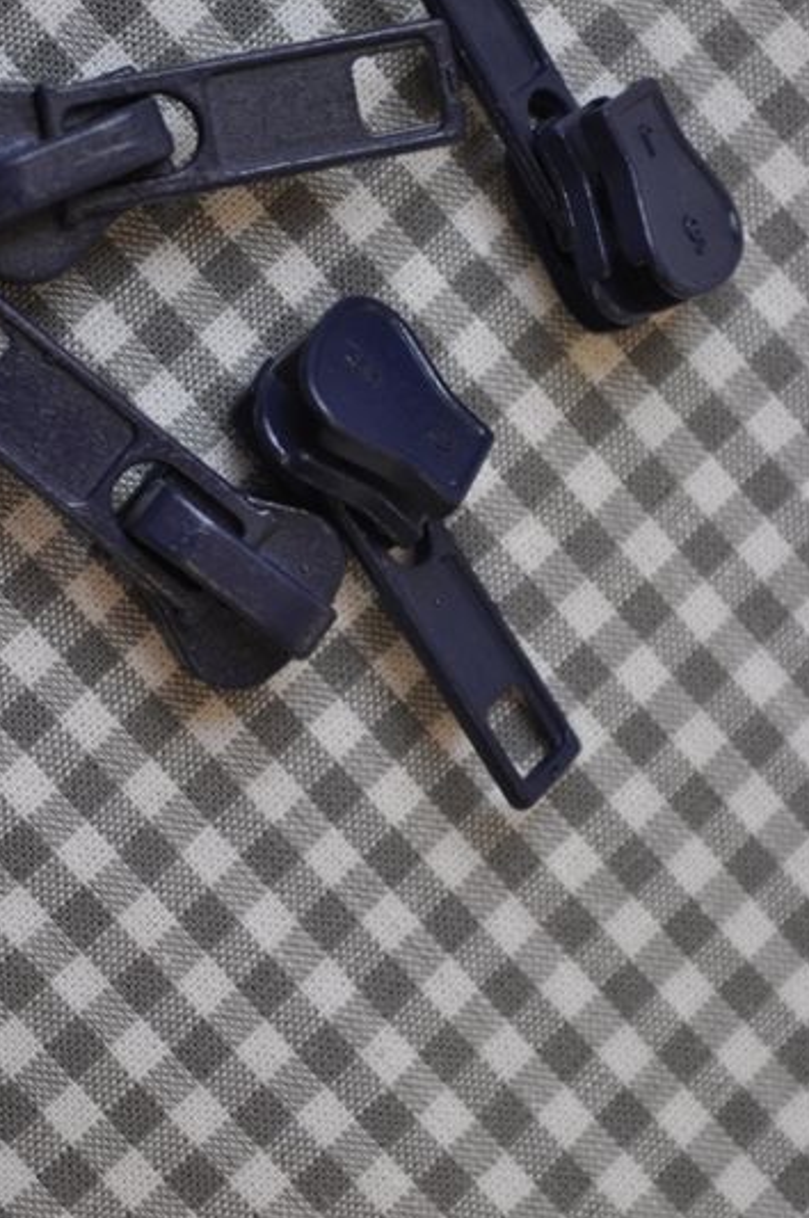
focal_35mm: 124
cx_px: 330
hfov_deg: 11.0
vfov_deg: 16.5
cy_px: 354
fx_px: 4182
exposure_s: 1/80
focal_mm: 55
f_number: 5.6
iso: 400
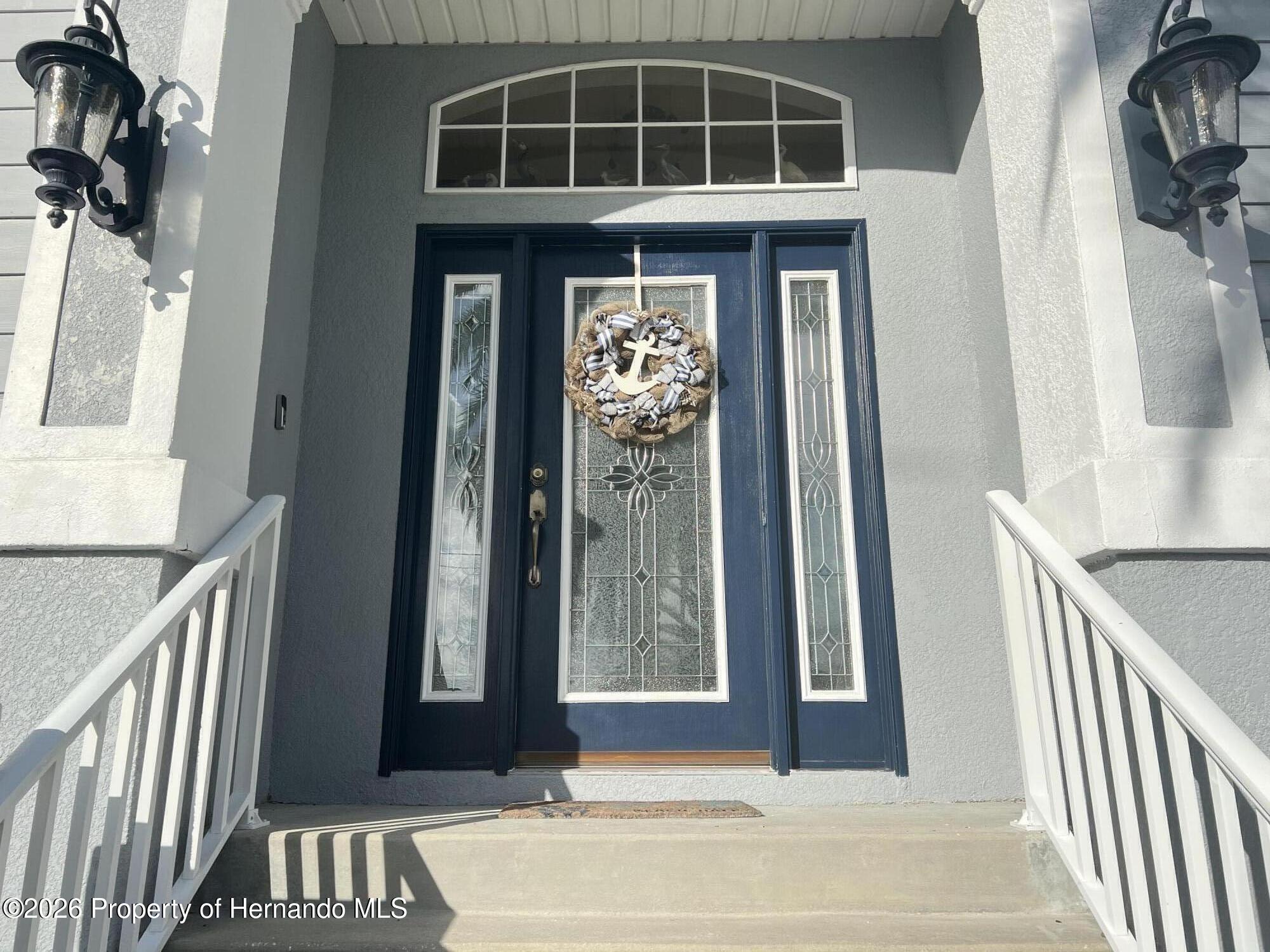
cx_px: 635
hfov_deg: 67.3
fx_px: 954
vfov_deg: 53.1
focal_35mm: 26
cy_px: 476
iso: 50
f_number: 1.5
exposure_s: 1/3968
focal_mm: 5.7
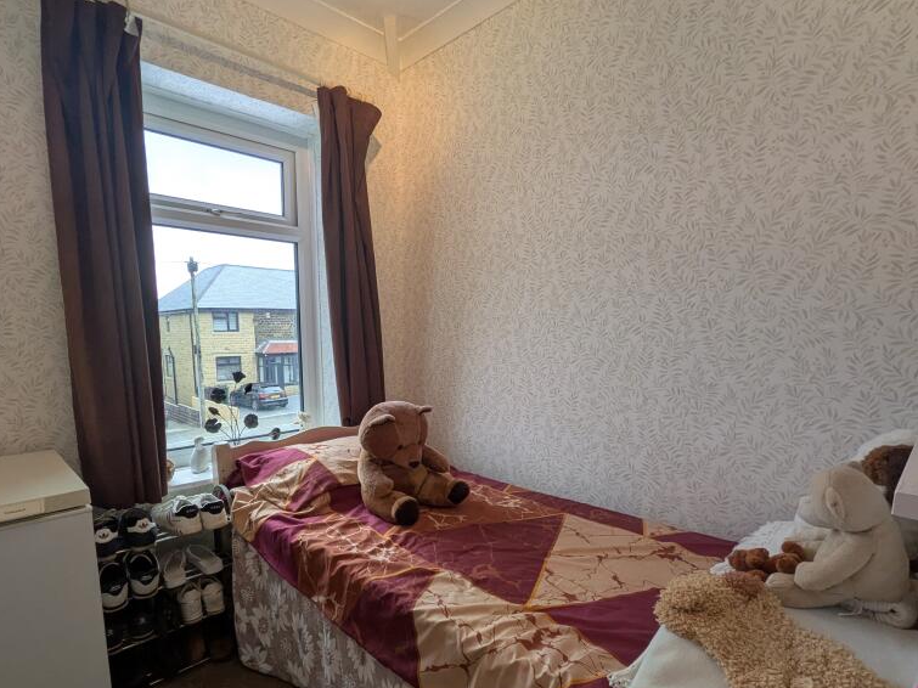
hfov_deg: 84.4
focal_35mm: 19
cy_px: 407
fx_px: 504
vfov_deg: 68.1
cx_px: 415
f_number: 2.2
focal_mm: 1.83
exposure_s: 1/187
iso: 97
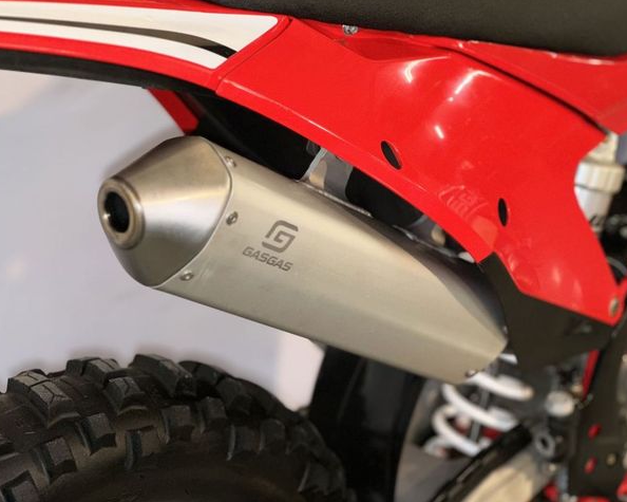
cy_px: 249
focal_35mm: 81
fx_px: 1503
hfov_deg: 23.6
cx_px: 327
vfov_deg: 18.9
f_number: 2.8
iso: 100
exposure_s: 1/33
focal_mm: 9
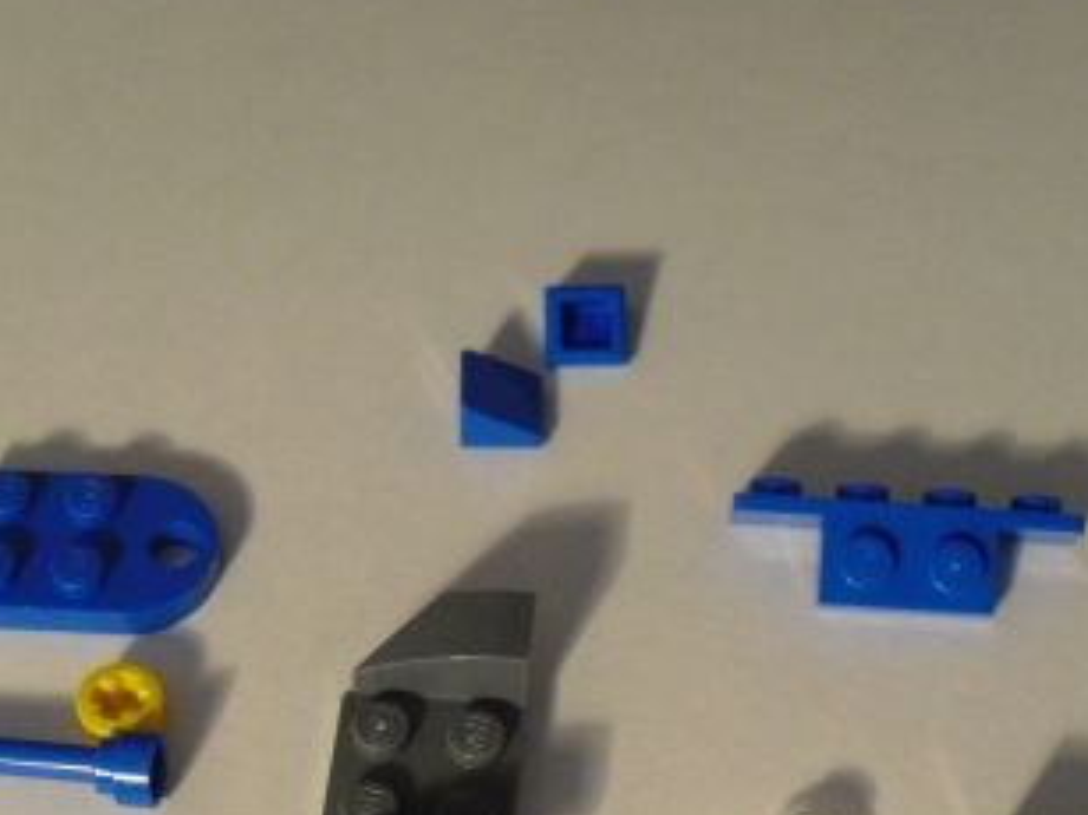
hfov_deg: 26.0
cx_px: 507
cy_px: 691
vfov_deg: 19.4
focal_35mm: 75
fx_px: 2356
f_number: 3.1
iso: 400
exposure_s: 1/60
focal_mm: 6.3
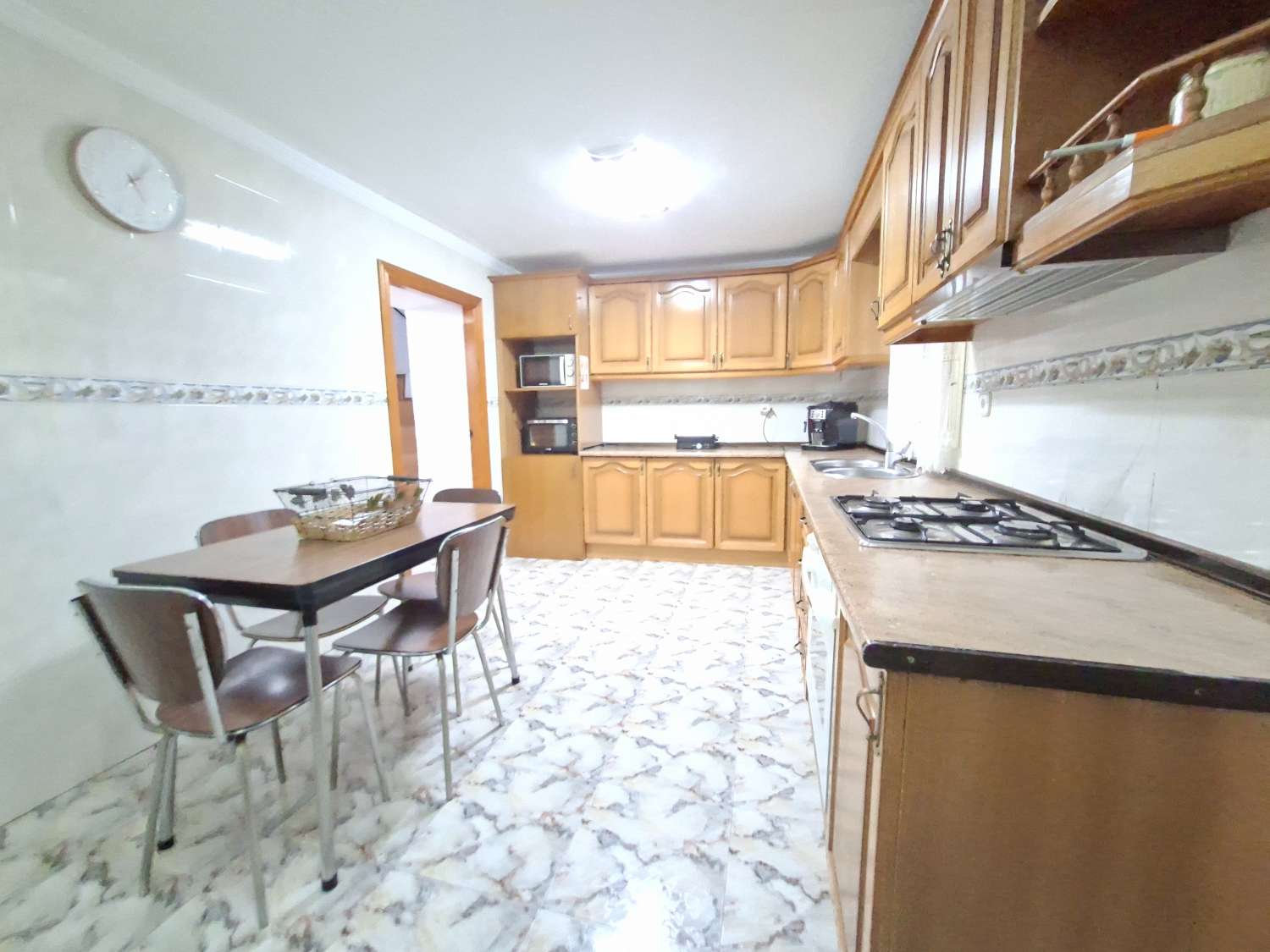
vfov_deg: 89.9
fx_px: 477
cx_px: 635
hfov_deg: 106.2
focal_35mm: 13
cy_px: 476
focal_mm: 1.74
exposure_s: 1/13
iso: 640
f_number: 2.2
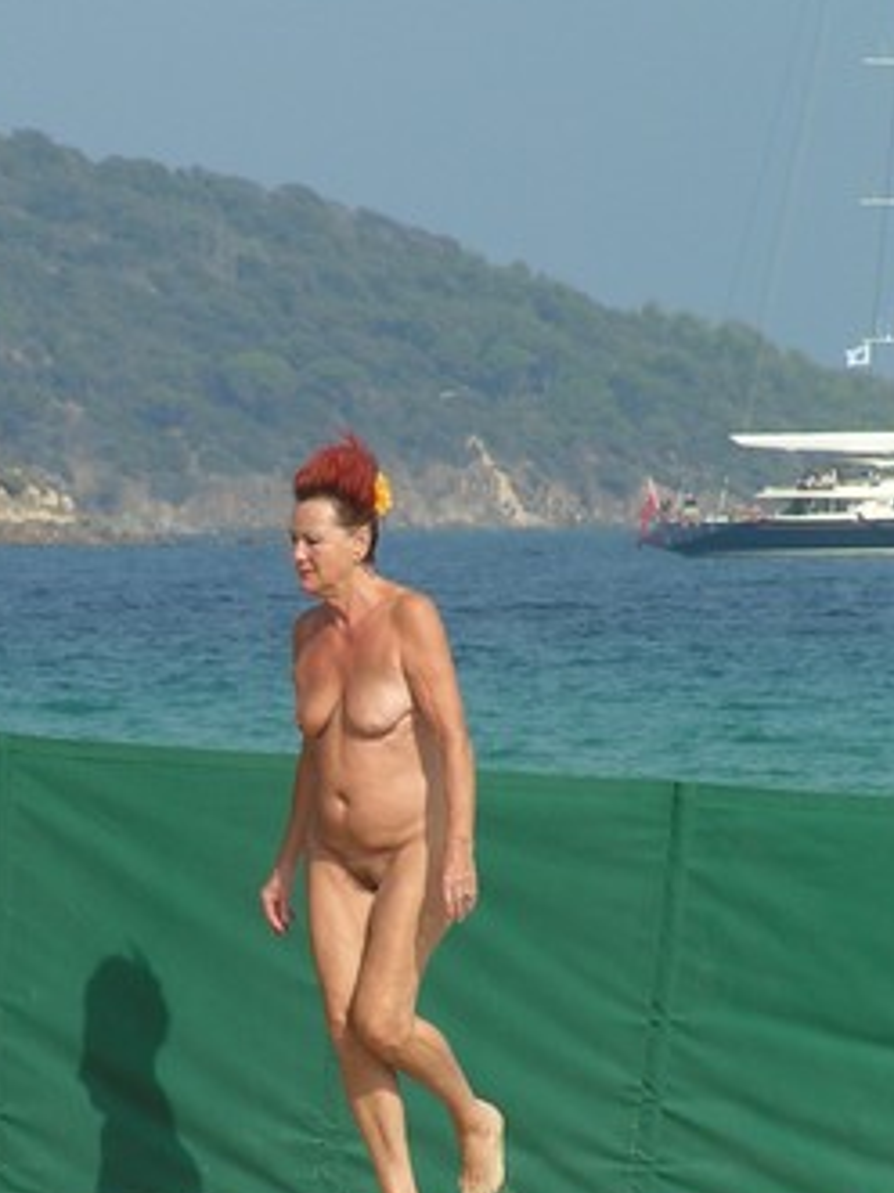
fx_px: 15781
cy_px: 733
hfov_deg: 3.2
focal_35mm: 458
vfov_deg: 4.3
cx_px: 260
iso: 50
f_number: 5.6
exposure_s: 1/500
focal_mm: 37.8
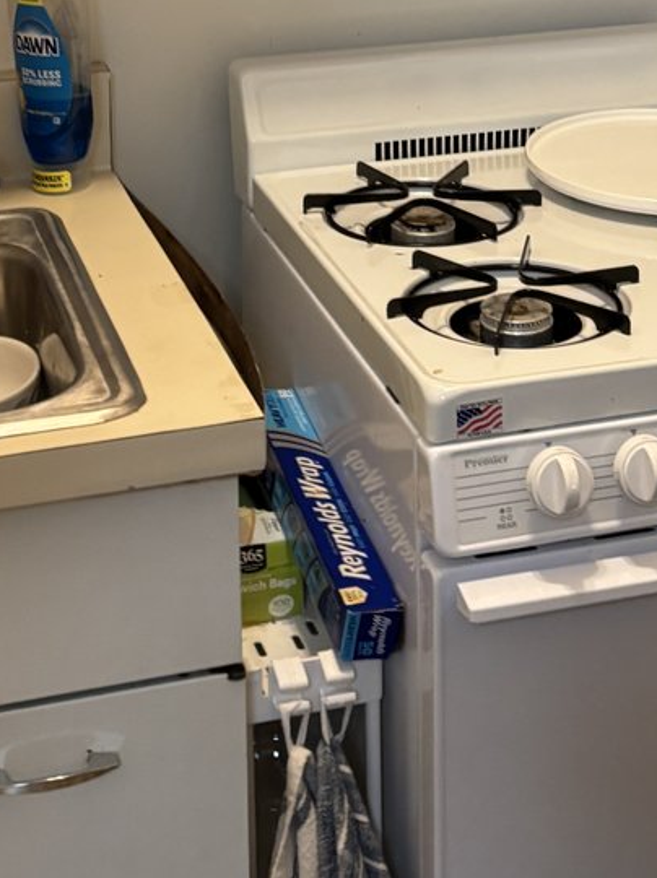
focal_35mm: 77
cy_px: -94
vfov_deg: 23.7
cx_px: 344
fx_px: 1952
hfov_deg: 19.1
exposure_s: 1/60
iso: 250
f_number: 1.6
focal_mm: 5.96
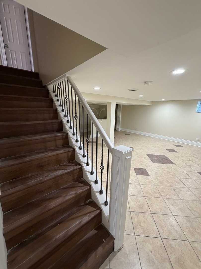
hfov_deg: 85.7
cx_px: 100
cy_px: 134
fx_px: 108
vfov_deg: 102.1
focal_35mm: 14
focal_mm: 2.22
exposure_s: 1/60
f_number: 2.2
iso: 320
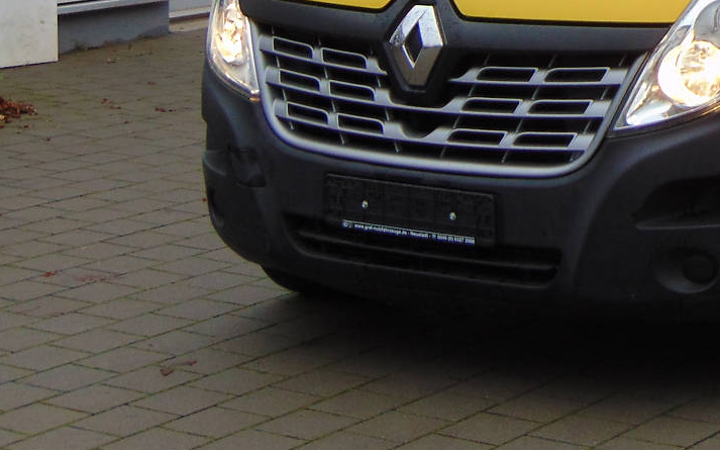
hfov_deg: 17.0
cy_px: -80
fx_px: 2334
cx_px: 790
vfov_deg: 10.8
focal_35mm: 119
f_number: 3.5
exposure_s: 1/50
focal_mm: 9
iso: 80
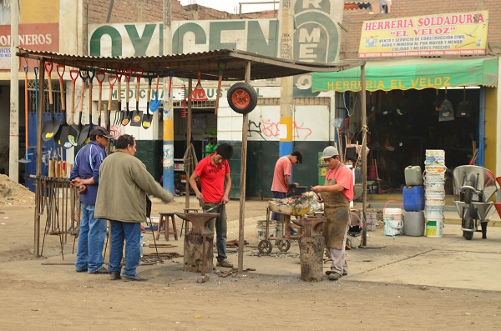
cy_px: 166
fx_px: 1041
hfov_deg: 27.1
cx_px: 250
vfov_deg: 18.1
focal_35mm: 75
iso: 125
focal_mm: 50
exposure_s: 1/50
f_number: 8
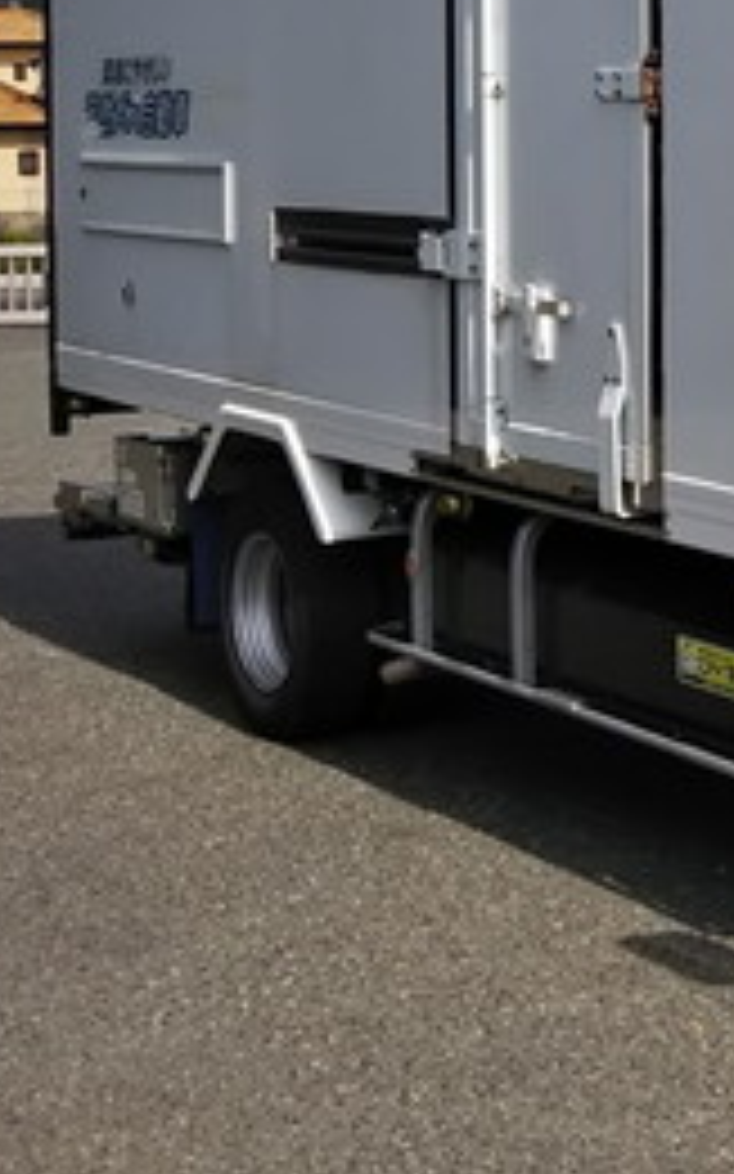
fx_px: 2498
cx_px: 1157
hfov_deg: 15.2
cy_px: 252
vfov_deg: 26.0
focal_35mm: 78
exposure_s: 1/1574
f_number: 2.2
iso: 20
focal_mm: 4
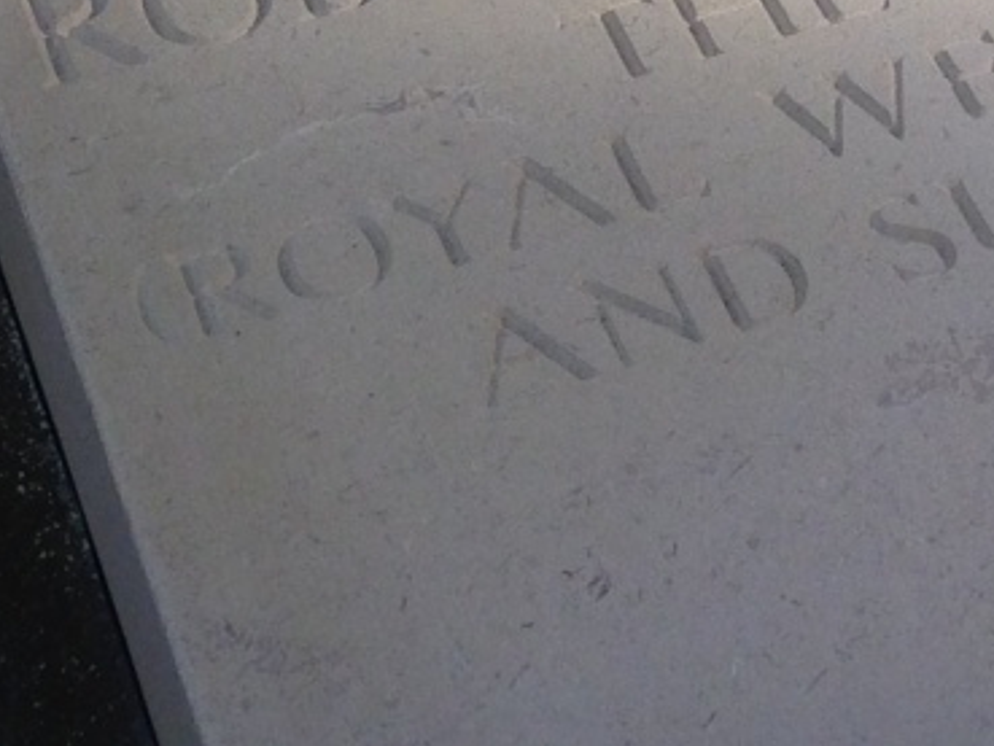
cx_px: 927
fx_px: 4194
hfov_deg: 13.4
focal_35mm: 146
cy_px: -145
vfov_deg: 10.0
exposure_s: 1/120
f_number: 2.4
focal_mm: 4.12
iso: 64
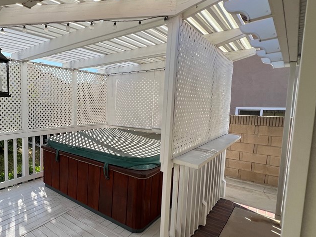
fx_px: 192
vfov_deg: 63.4
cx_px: 74
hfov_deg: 72.8
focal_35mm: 21
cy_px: 124
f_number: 1.8
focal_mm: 1.57
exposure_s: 1/786
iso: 32
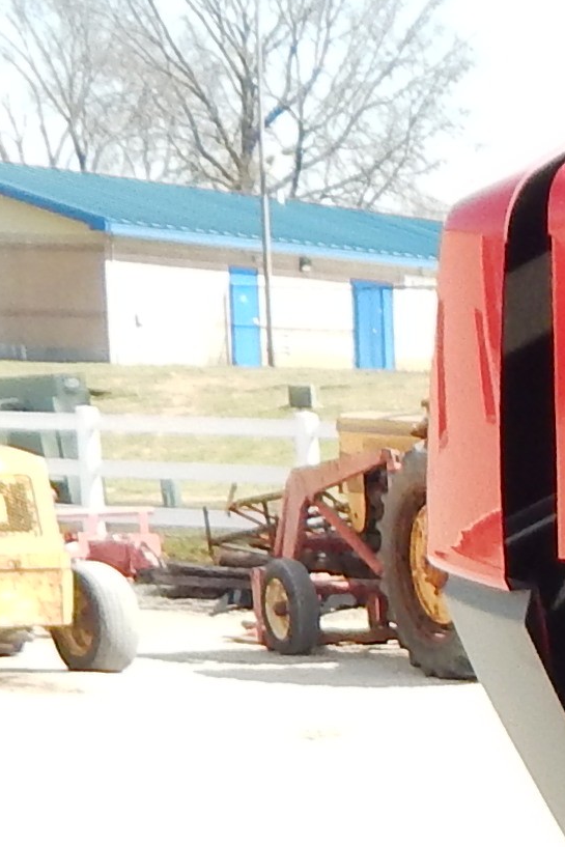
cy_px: 1274
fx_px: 3035
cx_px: 1404
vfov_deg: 14.8
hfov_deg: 9.4
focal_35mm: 129
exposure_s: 1/500
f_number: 3
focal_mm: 4
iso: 125
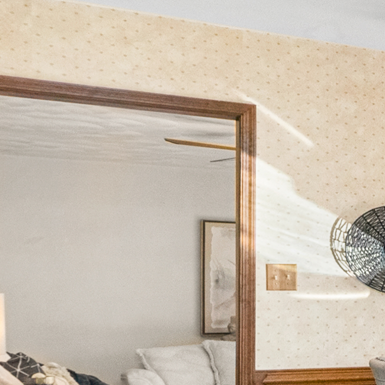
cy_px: 317
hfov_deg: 13.4
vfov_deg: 22.7
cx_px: 1013
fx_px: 944
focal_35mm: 75
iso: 200
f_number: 9
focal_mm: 16
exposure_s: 1/160
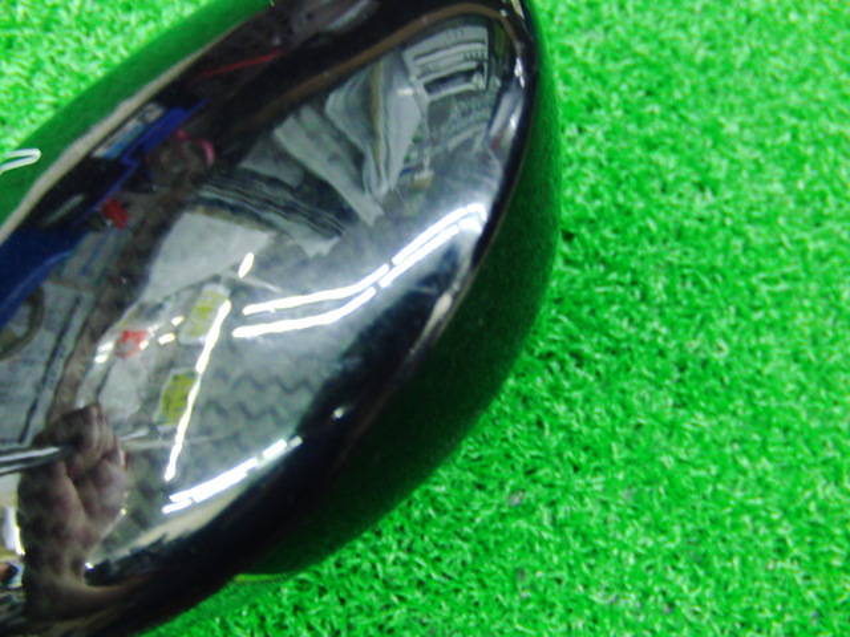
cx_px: 425
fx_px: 909
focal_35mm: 37
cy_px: 318
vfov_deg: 38.7
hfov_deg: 50.1
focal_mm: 6.42
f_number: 3.6
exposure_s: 1/13
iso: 400
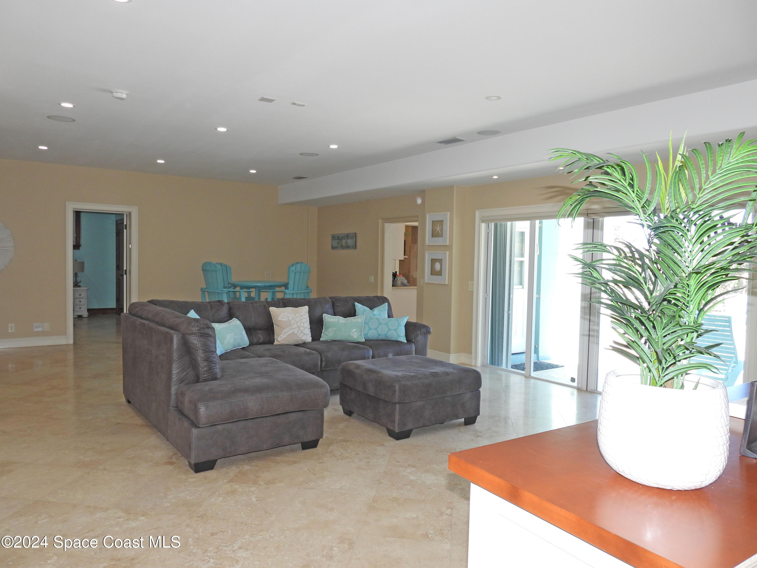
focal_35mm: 24
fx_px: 525
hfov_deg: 71.6
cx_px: 378
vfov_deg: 56.8
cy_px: 284
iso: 100
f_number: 2.8
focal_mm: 4.3
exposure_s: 1/60
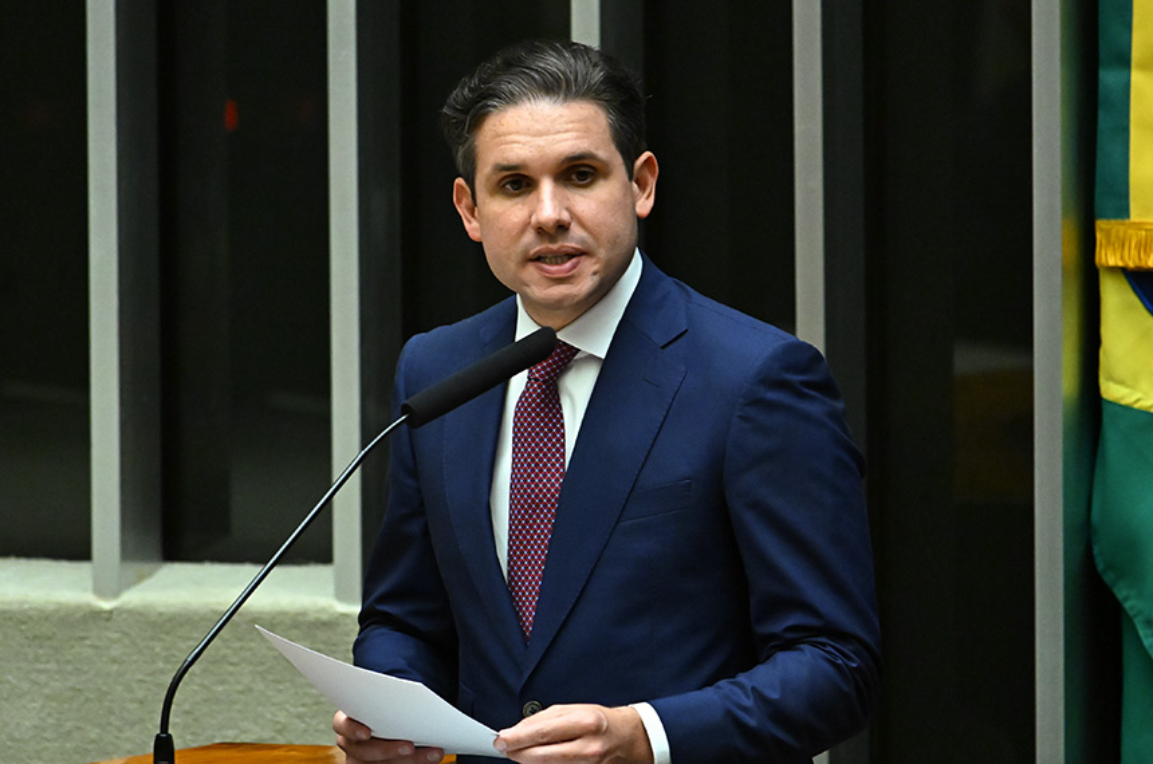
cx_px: 576
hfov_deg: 3.4
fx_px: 19181
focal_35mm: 600
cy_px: 382
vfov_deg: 2.3
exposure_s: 1/200
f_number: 4.5
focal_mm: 400
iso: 5000
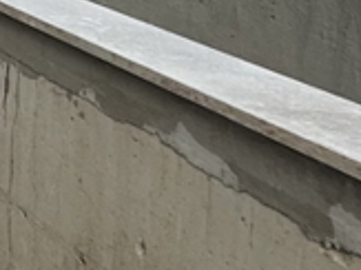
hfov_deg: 10.9
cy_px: -239
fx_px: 1073
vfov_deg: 12.8
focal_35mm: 103
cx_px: -760
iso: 50
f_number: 2.2
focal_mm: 2.22
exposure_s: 1/1600
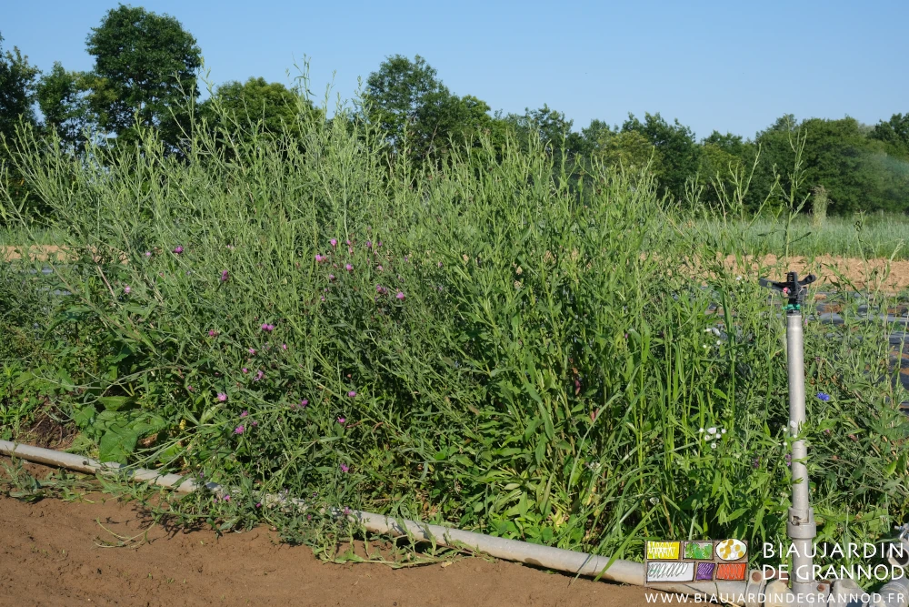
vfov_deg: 33.4
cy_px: 304
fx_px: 1010
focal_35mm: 40
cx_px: 454
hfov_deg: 48.5
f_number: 8
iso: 320
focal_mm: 26.5
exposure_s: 1/480
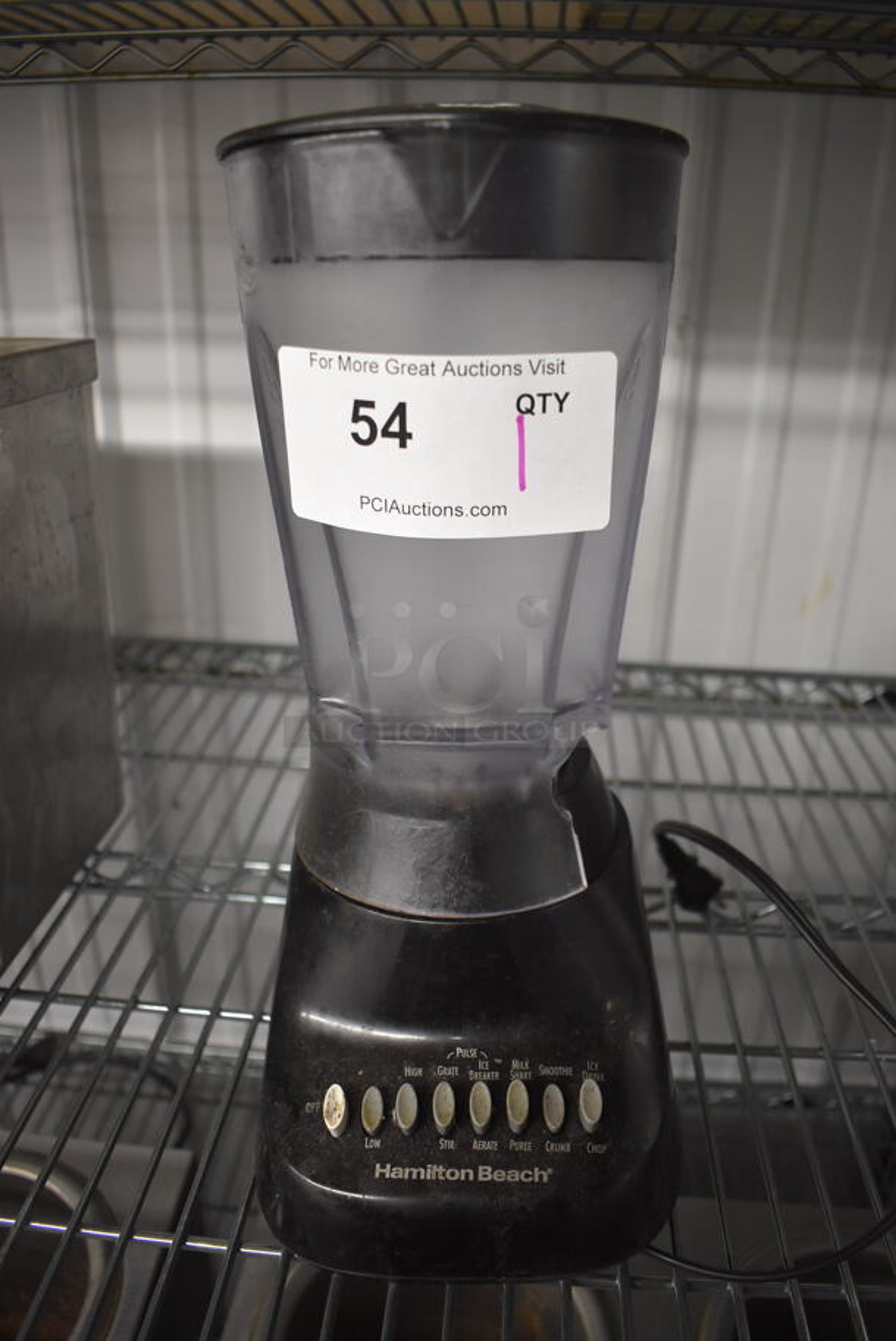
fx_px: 1006
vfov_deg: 67.3
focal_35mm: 27
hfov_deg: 48.0
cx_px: 448
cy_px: 670
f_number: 3.5
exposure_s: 1/125
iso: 1600
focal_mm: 18
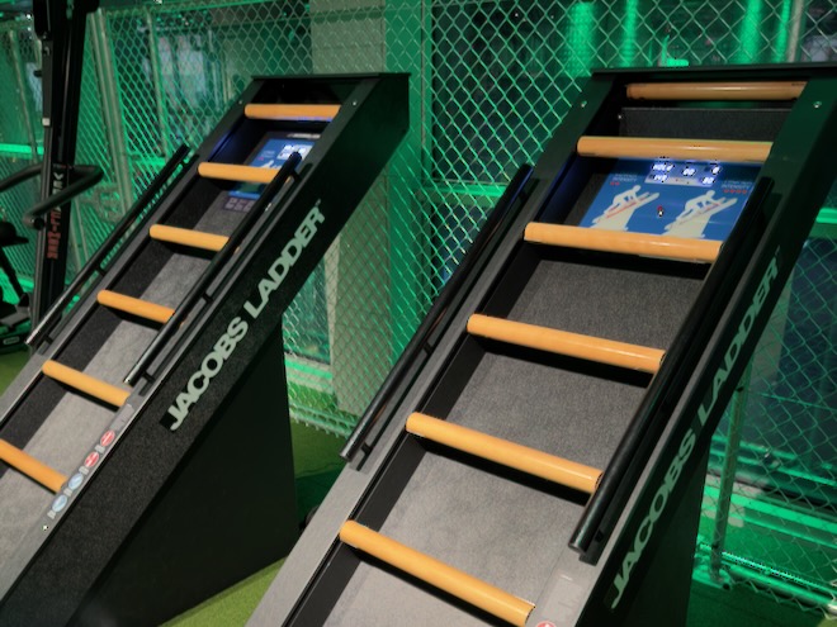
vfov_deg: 56.8
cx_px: 418
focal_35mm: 24
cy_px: 314
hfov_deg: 71.6
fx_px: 580
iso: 320
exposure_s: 1/40
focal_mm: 6.76
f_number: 1.78
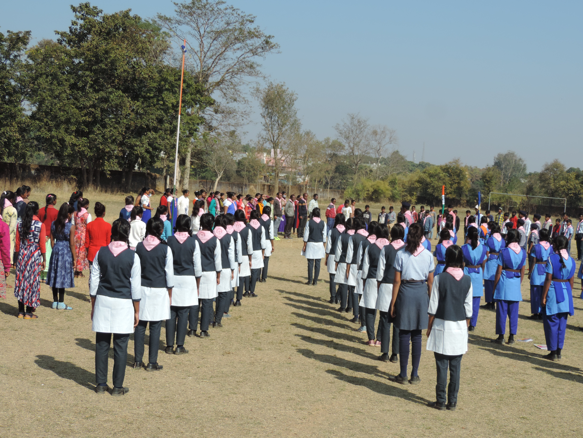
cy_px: 219
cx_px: 292
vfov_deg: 26.6
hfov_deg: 34.9
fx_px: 926
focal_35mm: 55
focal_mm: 9.8
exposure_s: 1/800
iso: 80
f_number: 3.7
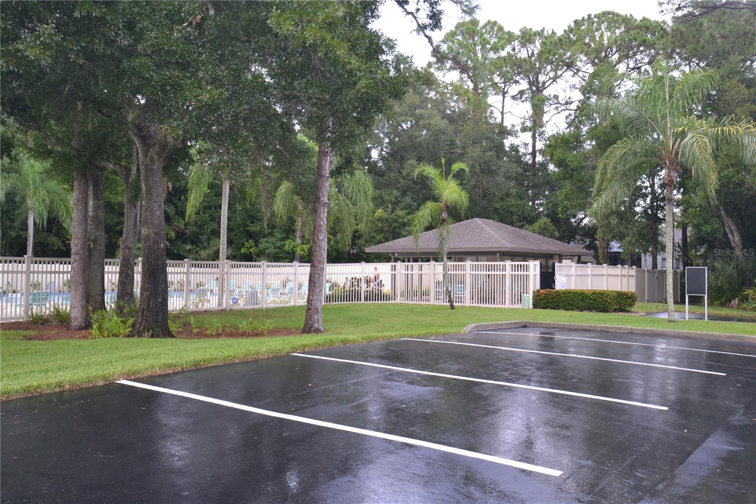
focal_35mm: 30
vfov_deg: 43.6
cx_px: 378
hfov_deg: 61.9
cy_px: 252
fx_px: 630
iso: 320
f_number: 5.6
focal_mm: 20
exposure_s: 1/125
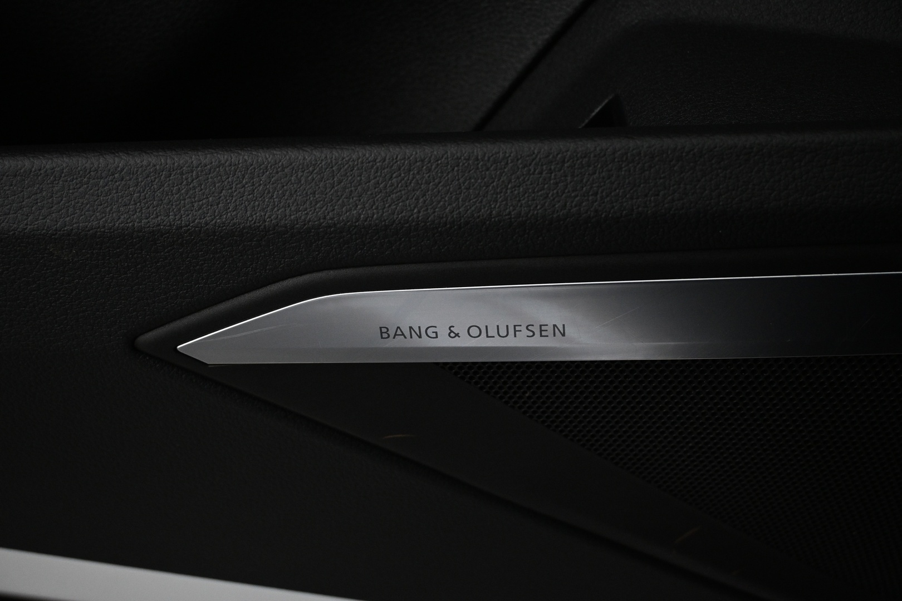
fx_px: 996
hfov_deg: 48.7
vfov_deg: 33.6
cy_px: 300
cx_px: 451
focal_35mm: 40
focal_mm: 26.5
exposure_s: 1/40
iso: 1600
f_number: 4.5
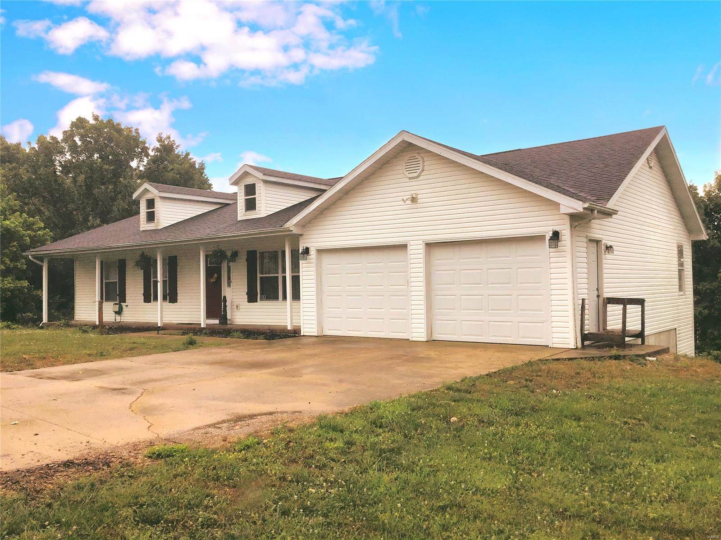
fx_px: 646
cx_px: 360
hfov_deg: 58.4
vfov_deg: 45.4
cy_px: 270
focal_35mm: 31
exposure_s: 1/60
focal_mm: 3.3
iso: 32
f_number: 2.4
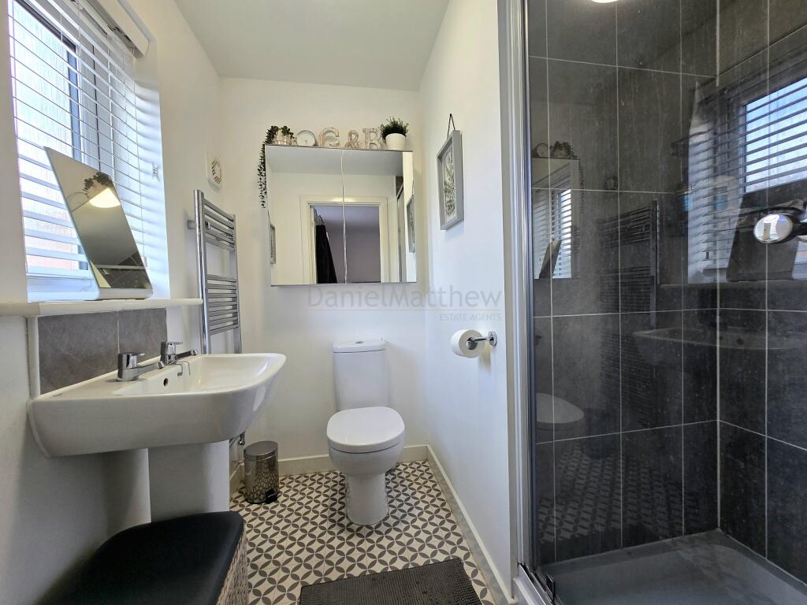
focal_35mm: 13
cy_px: 302
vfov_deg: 89.9
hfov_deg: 106.2
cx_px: 404
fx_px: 303
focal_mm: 2.2
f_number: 2.2
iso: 50
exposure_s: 1/50.3
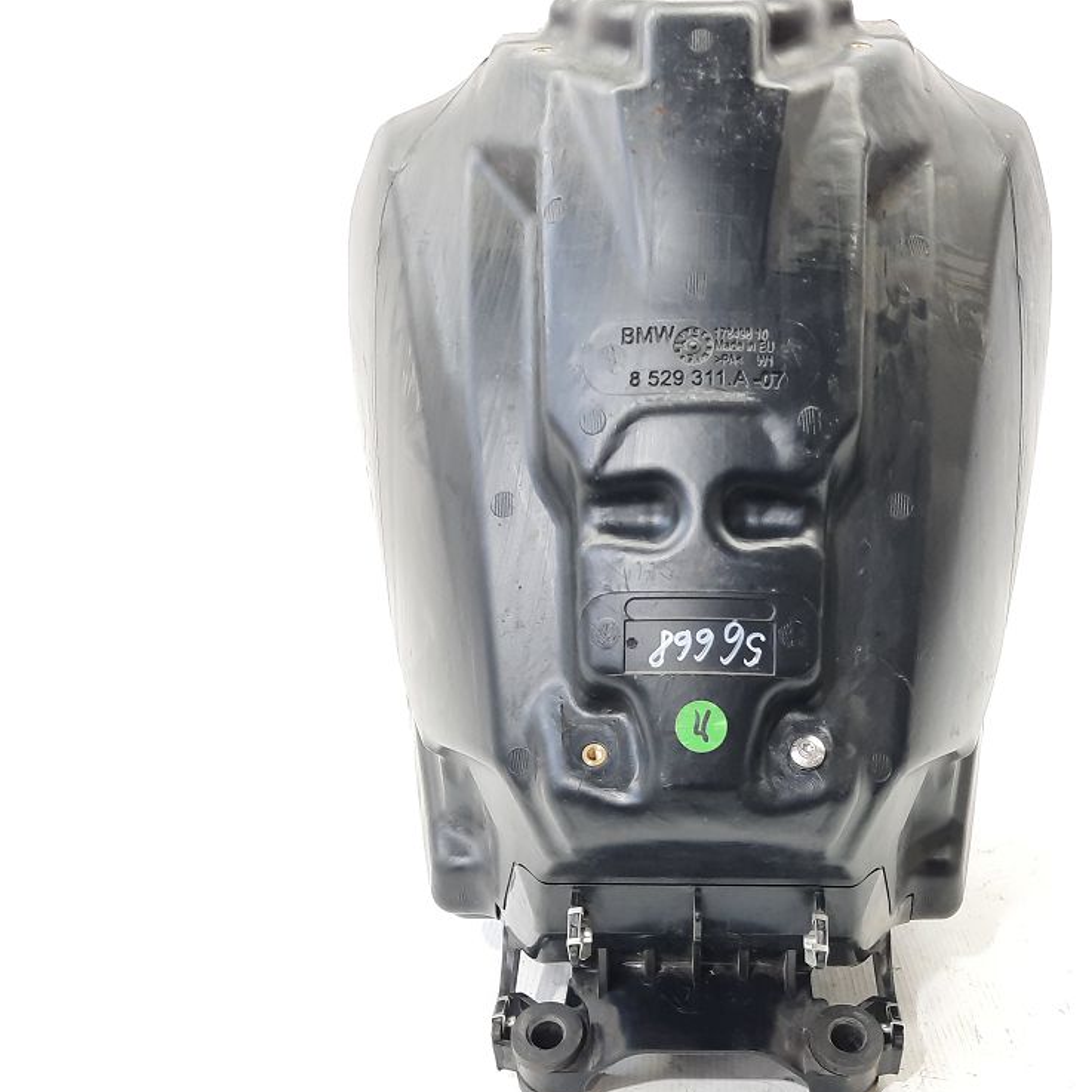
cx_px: 661
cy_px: 520
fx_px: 1285
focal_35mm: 36
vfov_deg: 46.0
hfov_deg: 45.8
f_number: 2
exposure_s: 1/50
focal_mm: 4.6
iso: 160
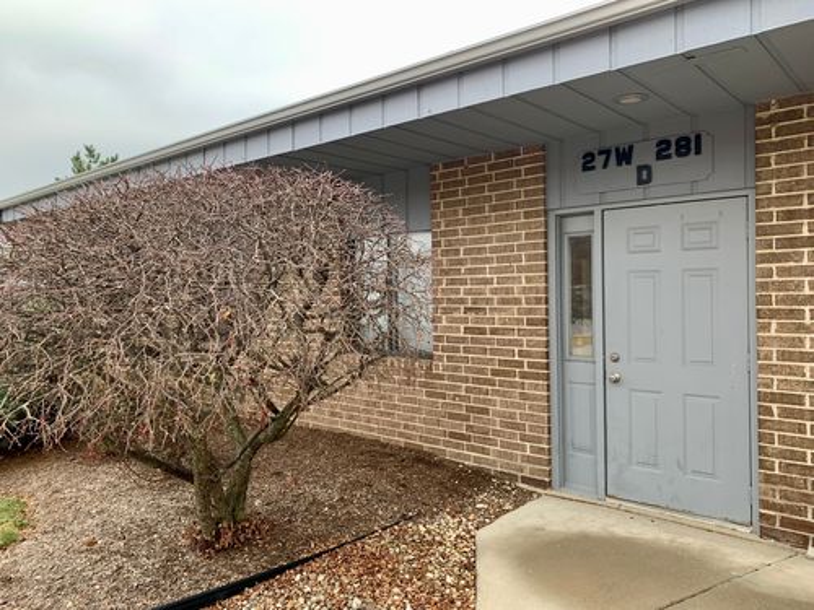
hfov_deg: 67.3
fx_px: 611
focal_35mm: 26
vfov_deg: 53.1
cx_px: 407
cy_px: 305
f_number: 1.8
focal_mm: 4.25
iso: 40
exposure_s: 1/121
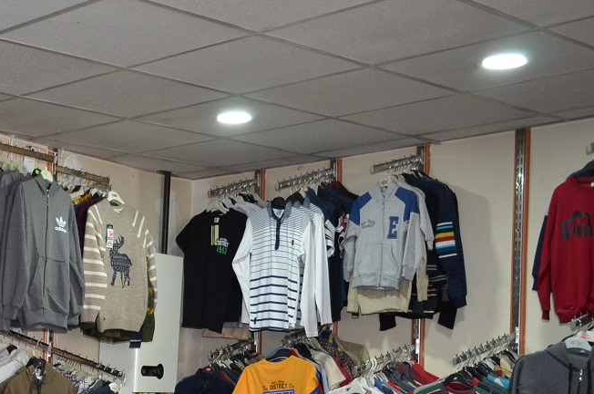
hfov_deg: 27.5
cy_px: 431
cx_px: -5
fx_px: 1136
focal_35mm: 69
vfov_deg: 18.9
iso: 800
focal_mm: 20
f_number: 3.5
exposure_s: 1/60
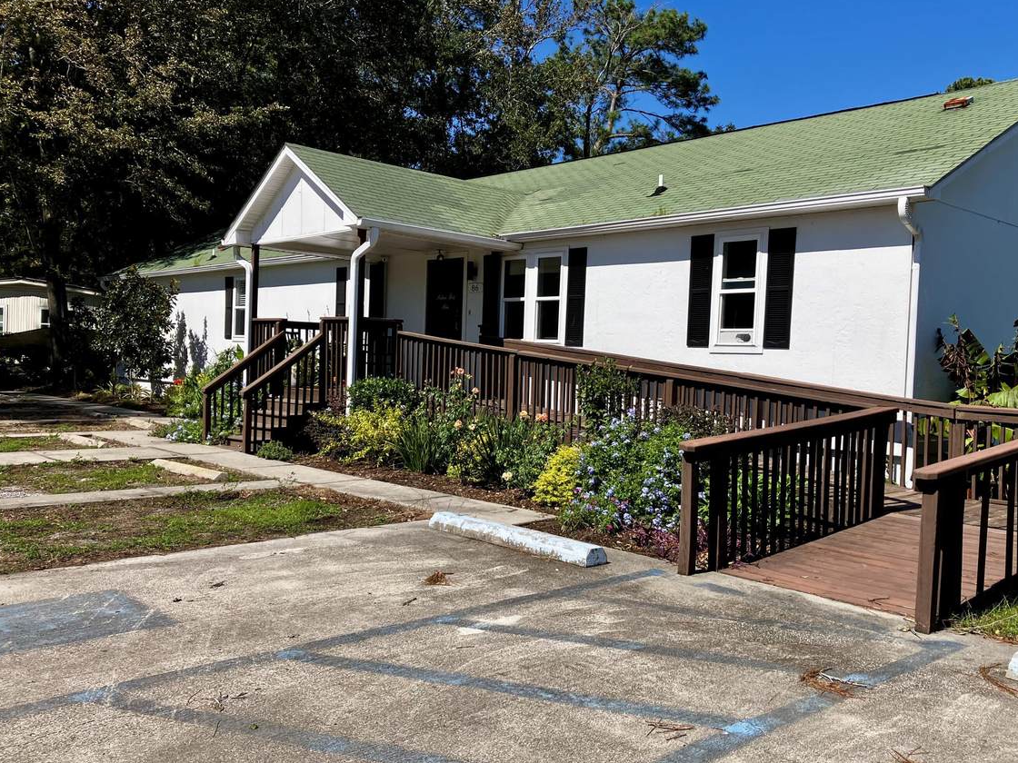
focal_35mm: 32
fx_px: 941
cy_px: 387
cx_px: 548
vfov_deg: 44.2
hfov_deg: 56.8
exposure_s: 1/2433
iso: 32
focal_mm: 3.99
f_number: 1.8
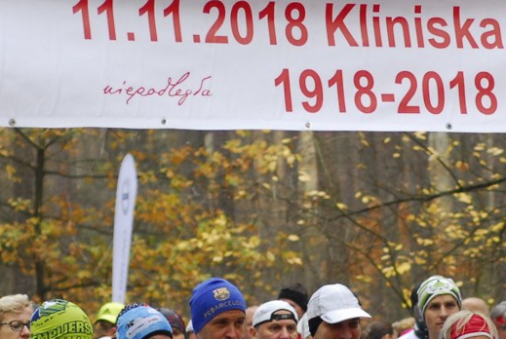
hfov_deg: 8.9
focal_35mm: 231
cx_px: 393
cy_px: 380
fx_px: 3252
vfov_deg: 5.9
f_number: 2.5
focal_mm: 50
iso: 640
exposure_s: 1/200
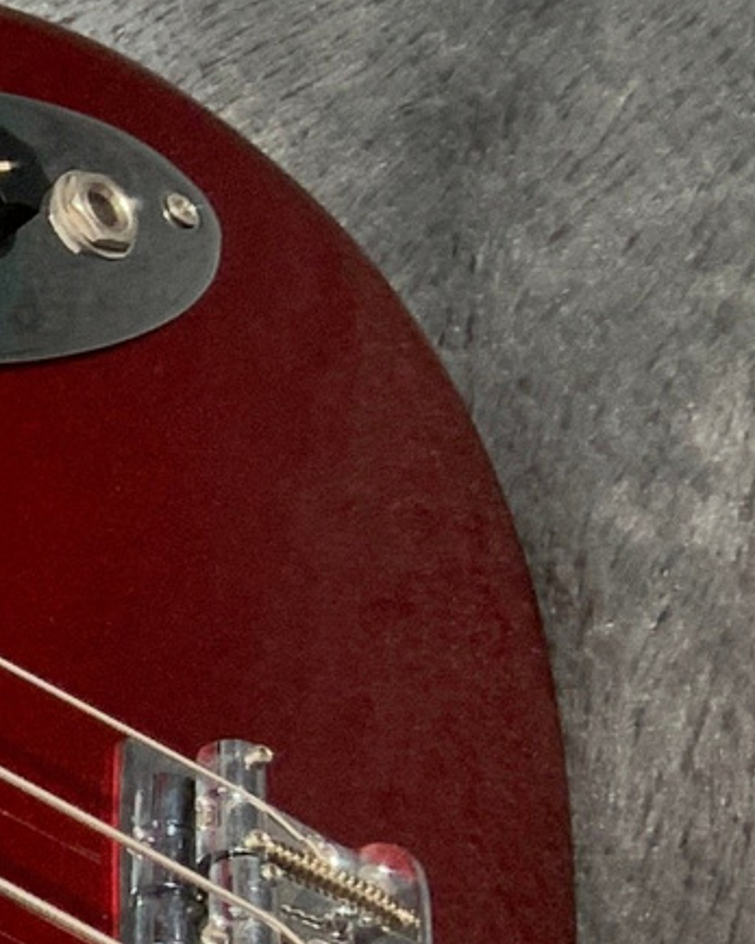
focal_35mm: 167
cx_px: -1619
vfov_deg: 11.6
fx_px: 4666
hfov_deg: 7.8
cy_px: 526
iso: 40
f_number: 1.8
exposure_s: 1/104
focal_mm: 3
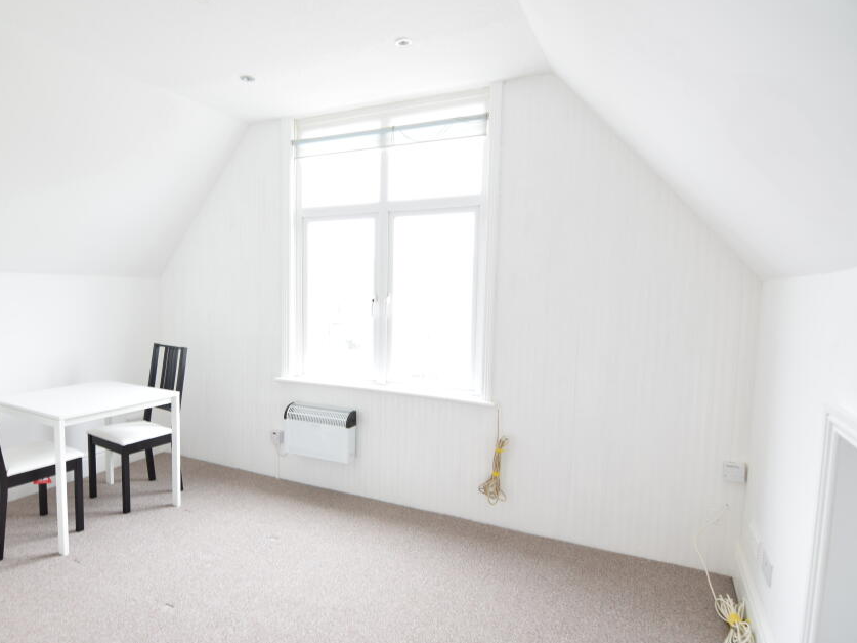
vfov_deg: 65.2
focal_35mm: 20
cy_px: 328
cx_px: 371
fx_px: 503
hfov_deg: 80.5
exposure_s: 1/10
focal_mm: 11.5
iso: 100
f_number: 3.5
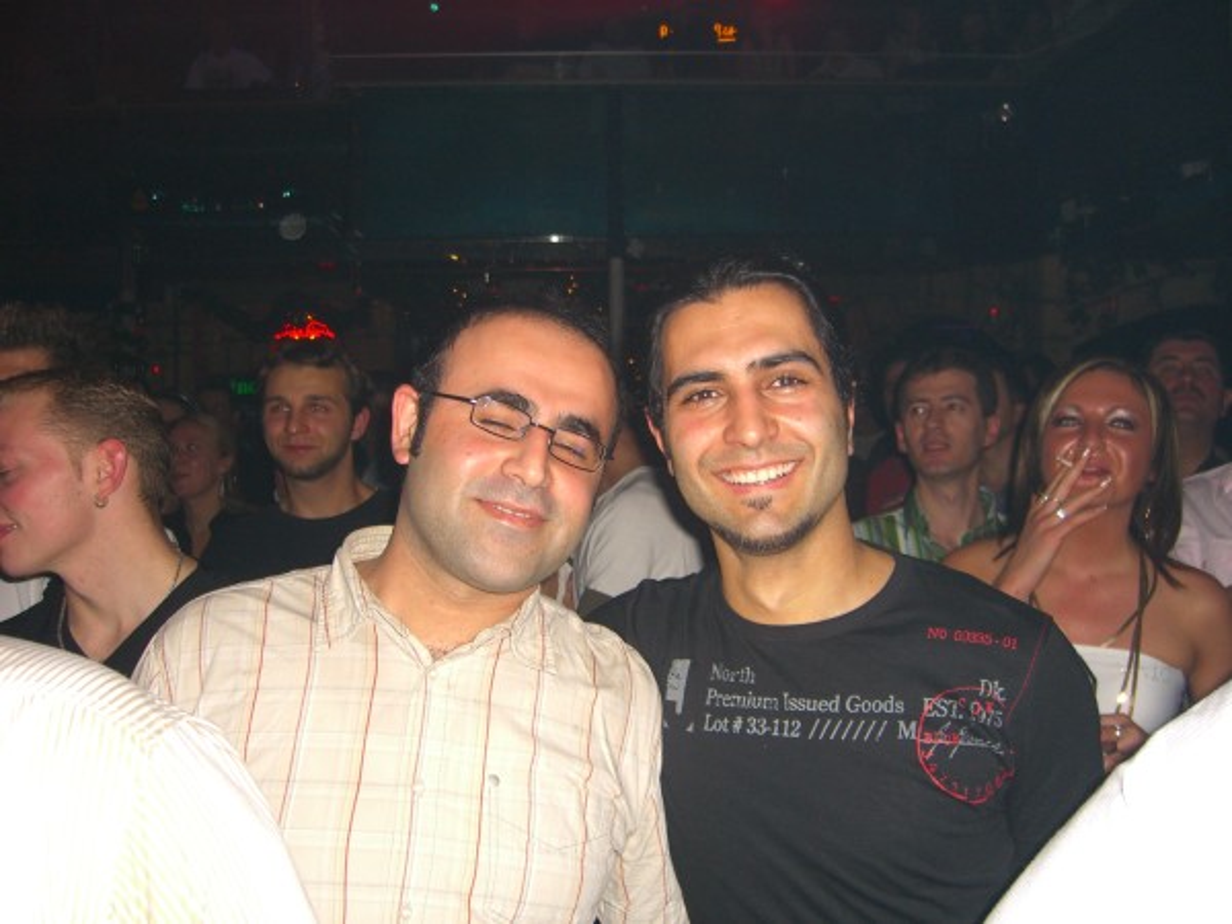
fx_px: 1352
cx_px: 616
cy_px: 462
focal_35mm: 38
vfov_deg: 37.7
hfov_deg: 49.0
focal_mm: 7.9
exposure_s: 1/60
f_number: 2.8
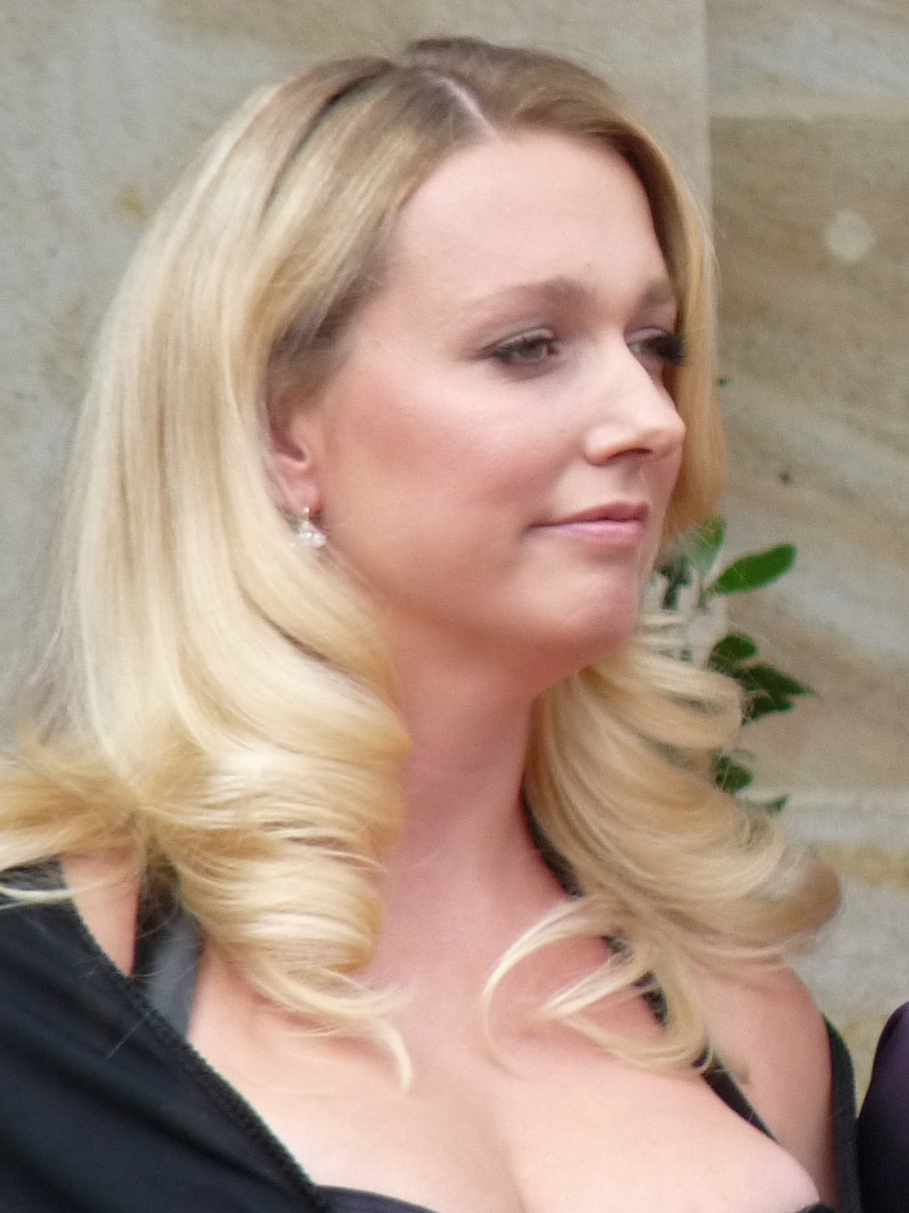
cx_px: 454
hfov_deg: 3.1
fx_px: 17021
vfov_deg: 4.1
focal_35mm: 486
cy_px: 606
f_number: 4.4
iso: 200
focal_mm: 86.4
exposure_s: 1/320
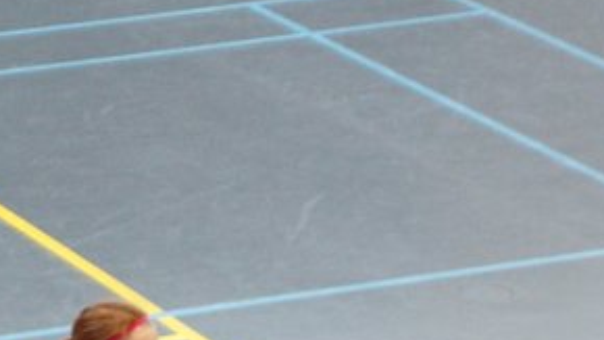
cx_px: -383
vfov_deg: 4.4
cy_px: 347
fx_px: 4436
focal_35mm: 277
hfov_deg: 7.6
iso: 1000
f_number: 2.8
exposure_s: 1/200
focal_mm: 50
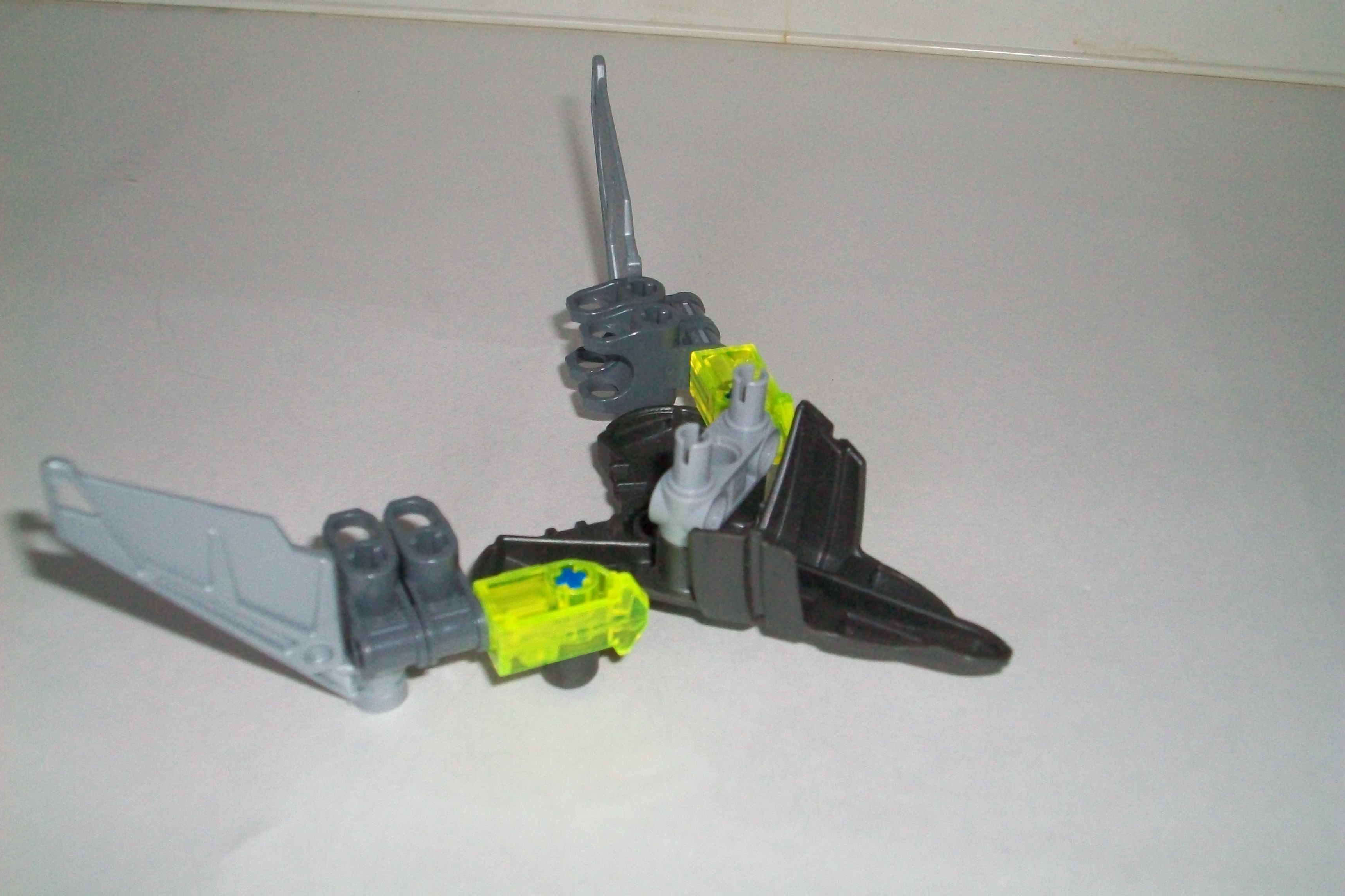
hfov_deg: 44.5
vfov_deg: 30.5
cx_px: 669
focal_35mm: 44
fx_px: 1644
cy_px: 421
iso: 200
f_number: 3.2
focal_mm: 7.1
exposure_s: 1/160
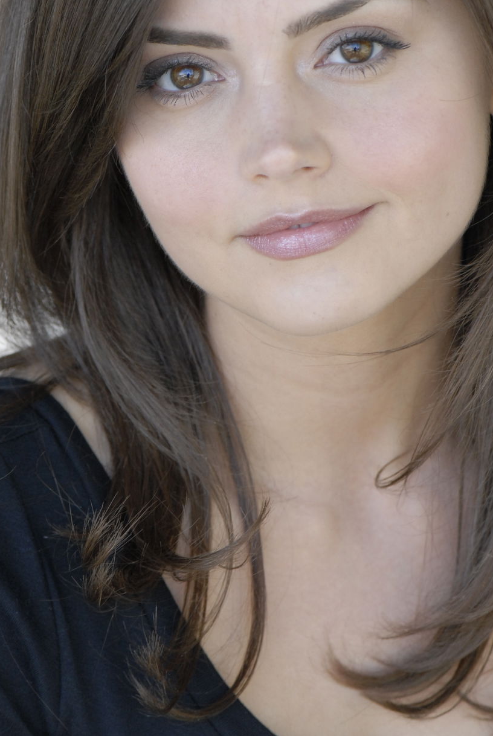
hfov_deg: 6.4
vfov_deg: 9.5
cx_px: 169
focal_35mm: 216
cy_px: 251
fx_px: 4418
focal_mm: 105
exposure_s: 1/125
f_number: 5
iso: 400
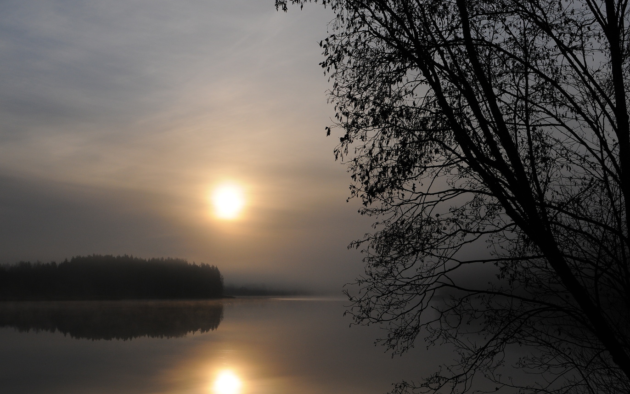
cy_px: 207
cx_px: 314
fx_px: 936
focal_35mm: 55
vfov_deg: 23.8
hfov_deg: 37.2
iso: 320
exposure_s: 1/4000
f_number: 6.3
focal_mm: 35
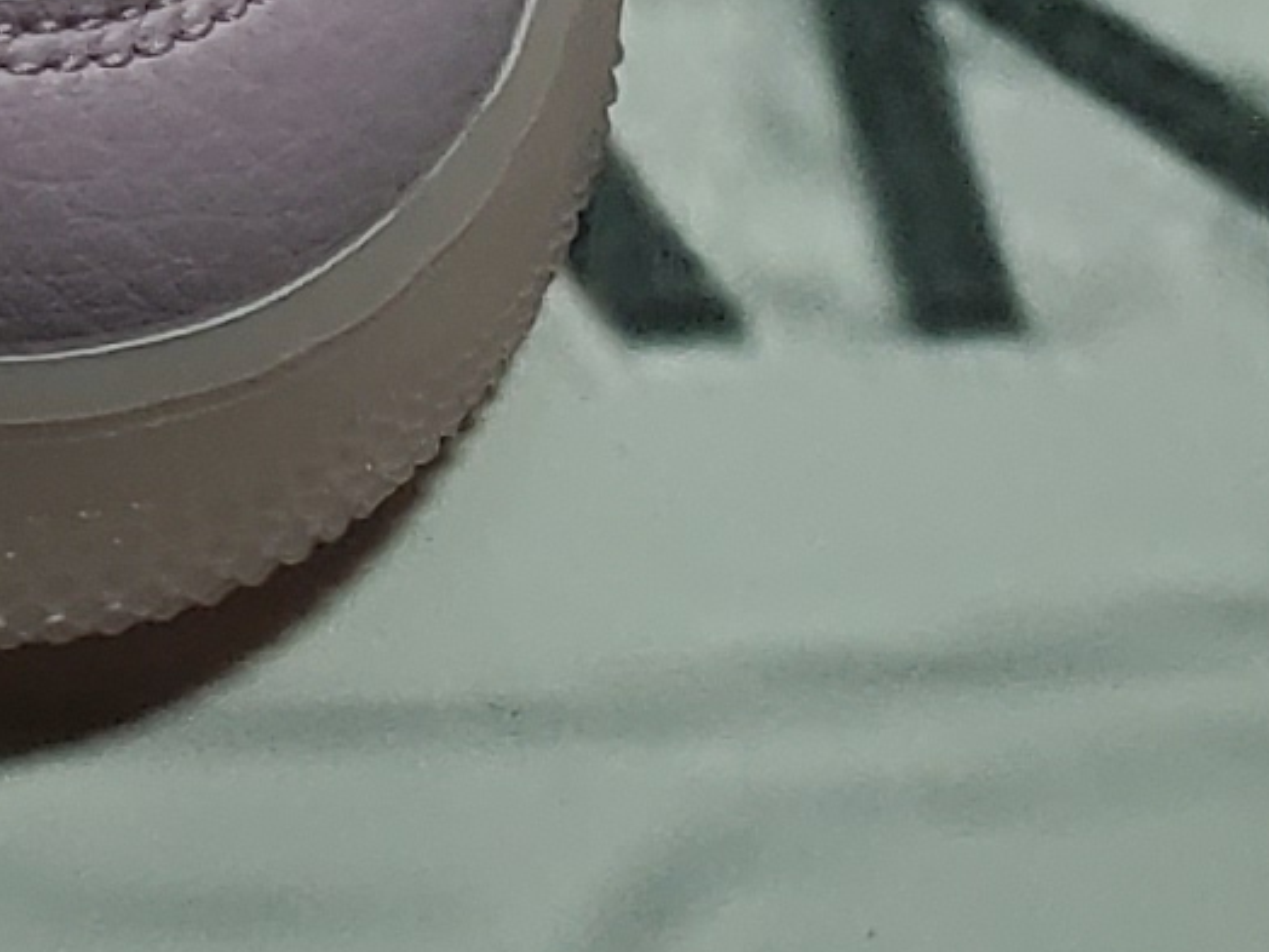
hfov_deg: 9.4
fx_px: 7332
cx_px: -1097
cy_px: -2216
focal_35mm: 200
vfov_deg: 6.5
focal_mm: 4.3
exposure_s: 1/1177
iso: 50
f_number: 1.5
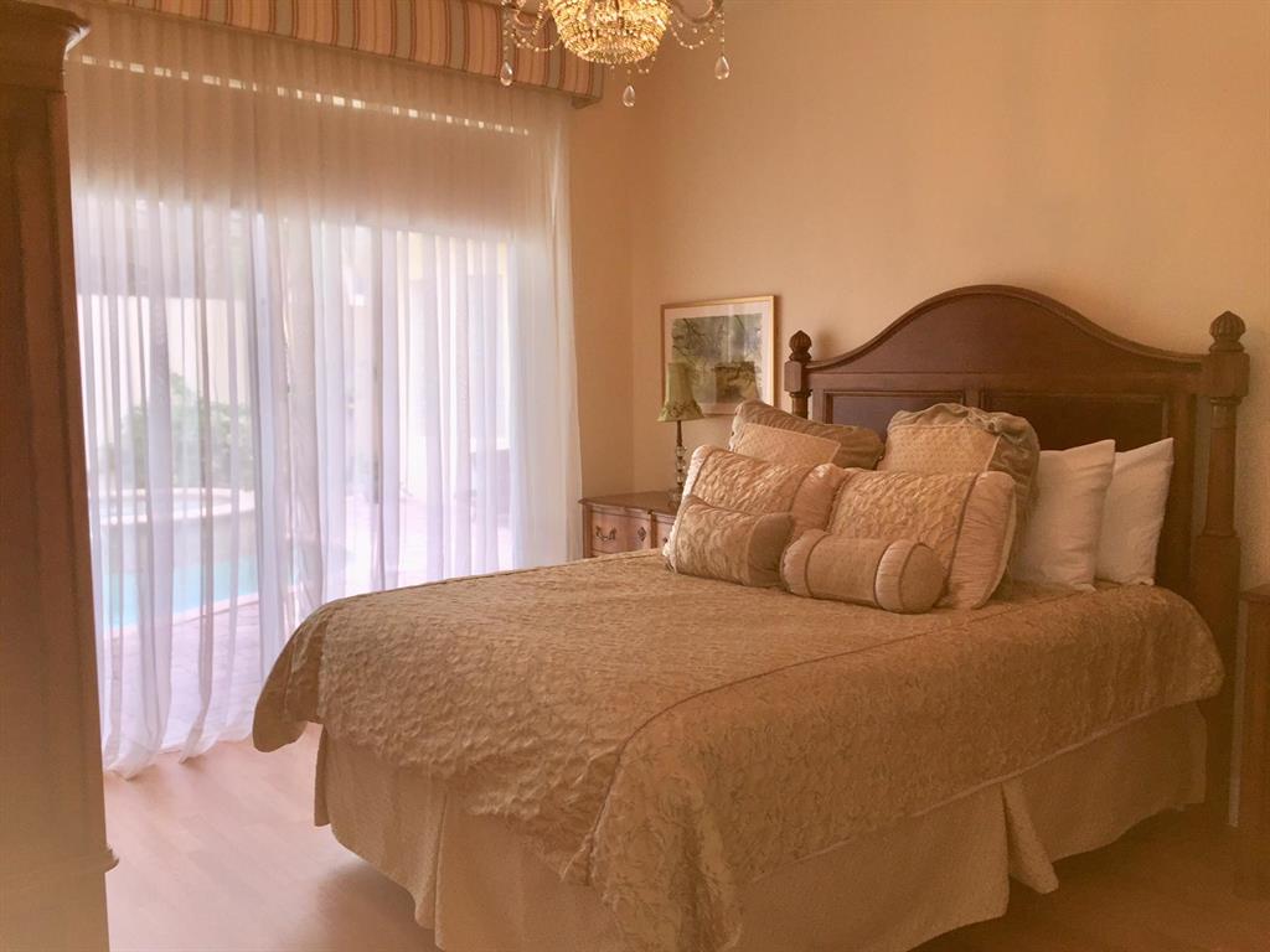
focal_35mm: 29
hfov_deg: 61.7
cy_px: 476
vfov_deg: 48.2
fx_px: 1064
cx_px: 635
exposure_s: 1/60
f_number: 2.2
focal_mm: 4.15
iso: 32
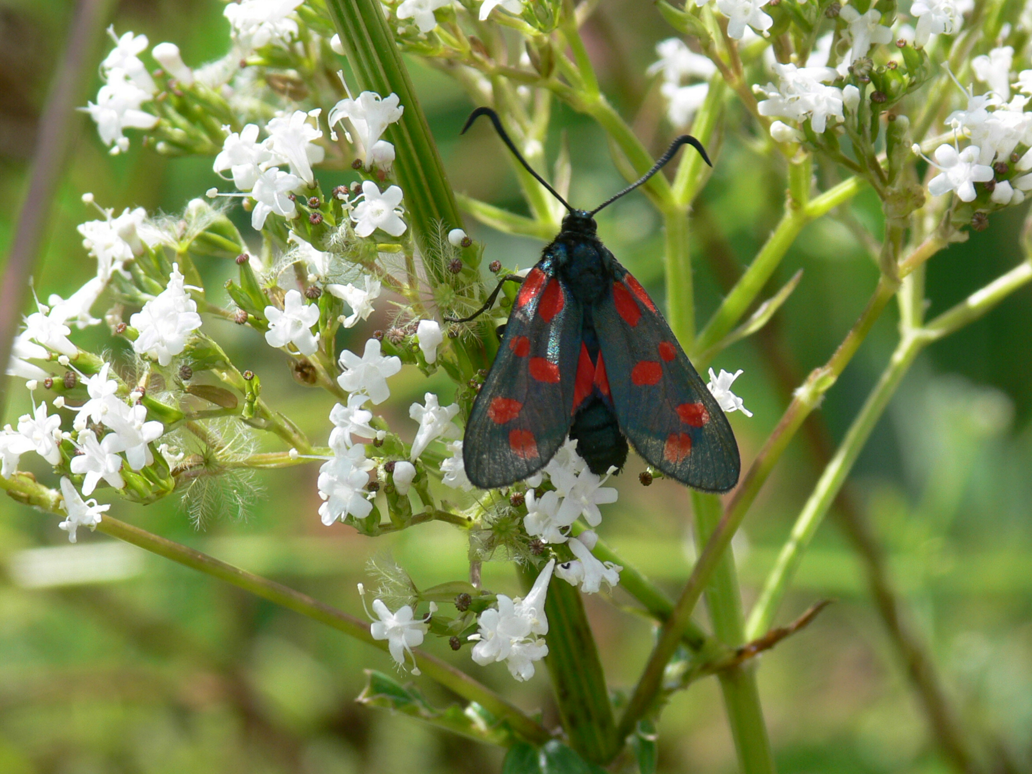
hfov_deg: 11.1
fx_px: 5307
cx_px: 516
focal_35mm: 178
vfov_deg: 8.3
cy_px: 387
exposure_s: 1/160
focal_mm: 37.7
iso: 80
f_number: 5.6
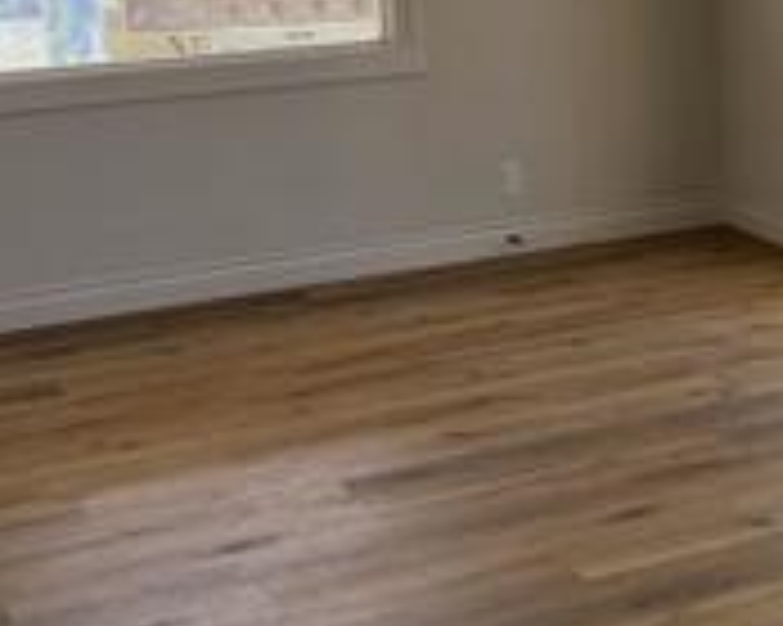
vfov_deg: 17.6
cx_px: 932
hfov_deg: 20.8
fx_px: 1992
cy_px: 68
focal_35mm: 86
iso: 80
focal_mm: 6.76
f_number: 1.78
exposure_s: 1/439
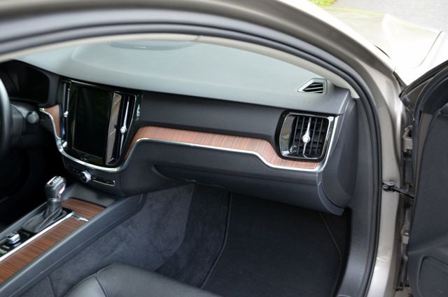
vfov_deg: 34.1
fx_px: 484
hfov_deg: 49.6
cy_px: 148
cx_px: 224
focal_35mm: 39
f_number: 4.2
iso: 500
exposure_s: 1/60
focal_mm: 26
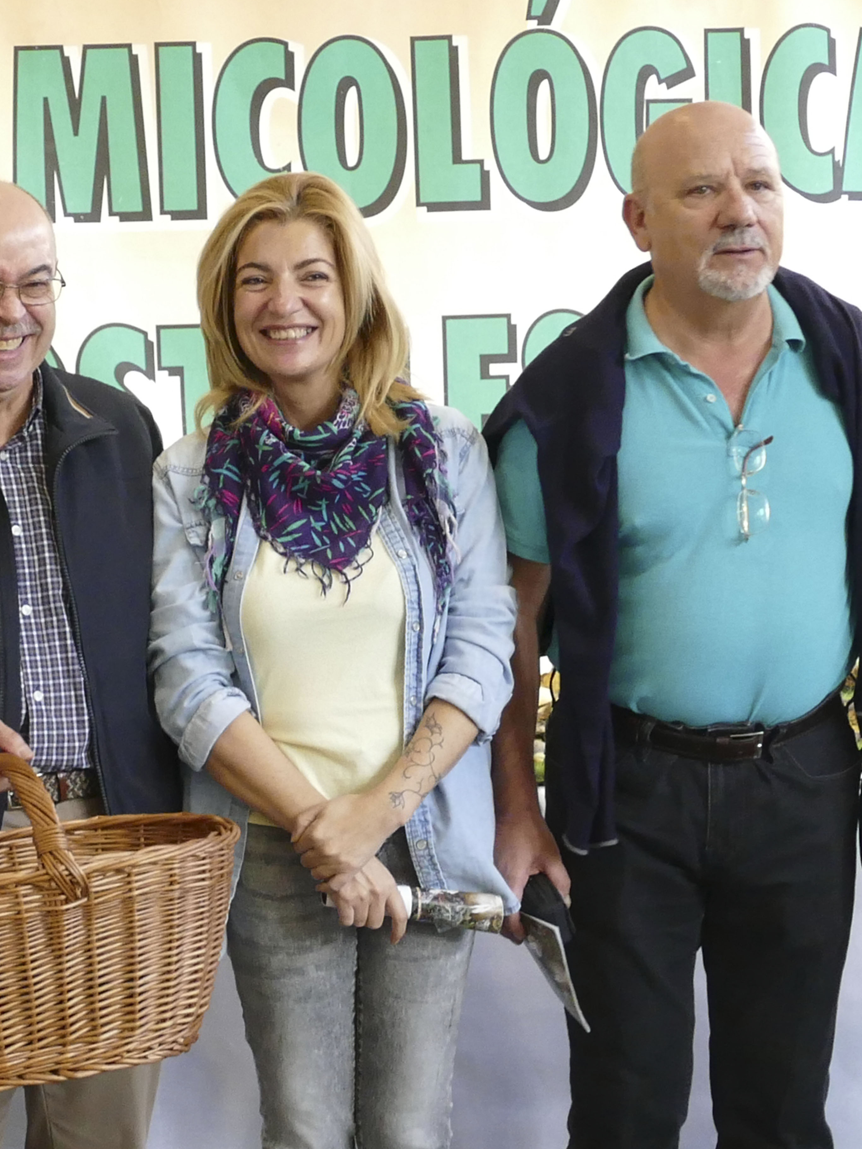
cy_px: 574
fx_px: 1726
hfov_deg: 26.6
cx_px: 10
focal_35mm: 52
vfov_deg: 36.8
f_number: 3.1
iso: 800
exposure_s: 1/80
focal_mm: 13.16
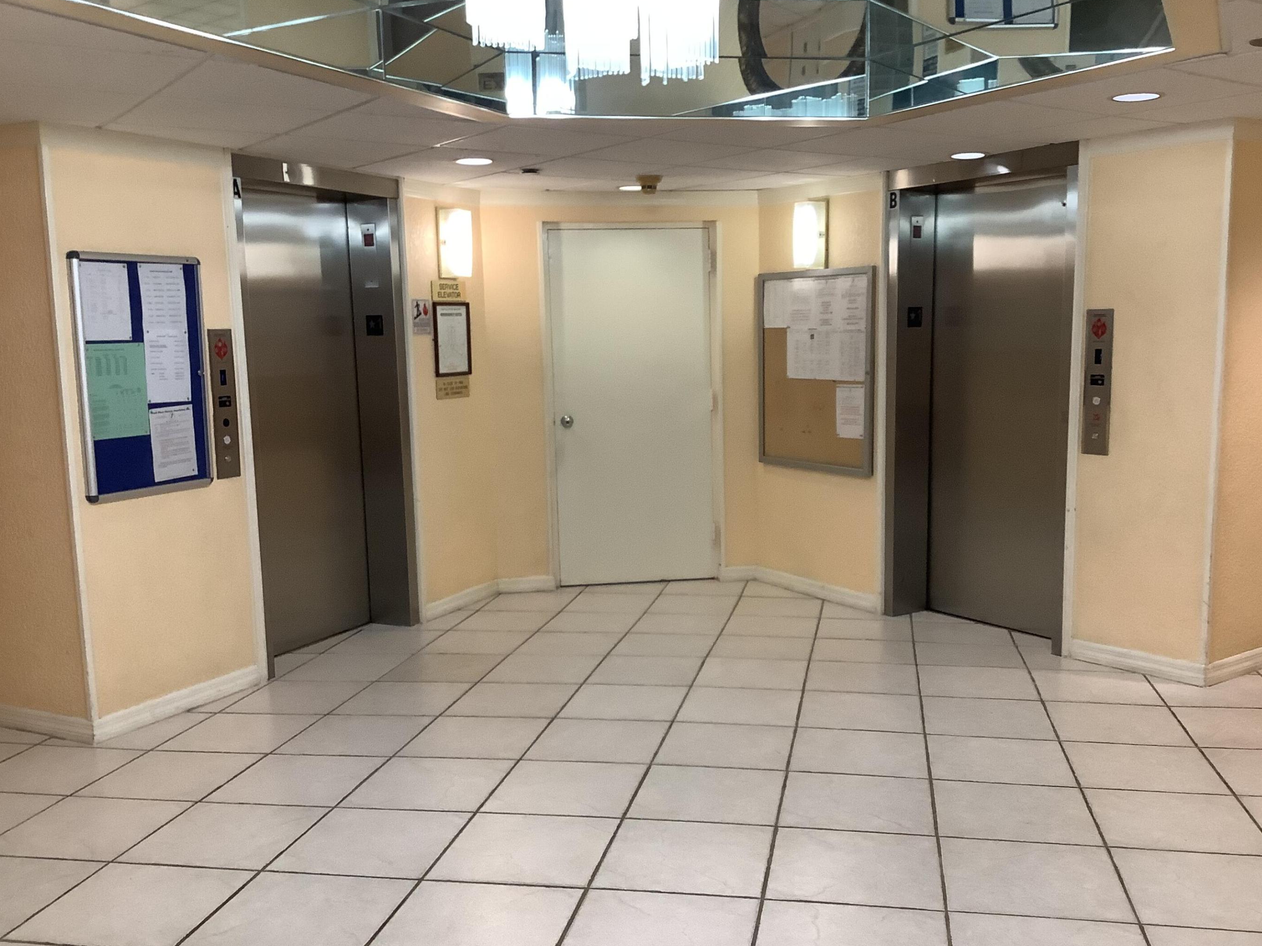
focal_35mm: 33
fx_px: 1203
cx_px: 662
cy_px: 497
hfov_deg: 55.3
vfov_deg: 42.9
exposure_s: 1/60
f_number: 2.4
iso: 200
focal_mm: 3.3
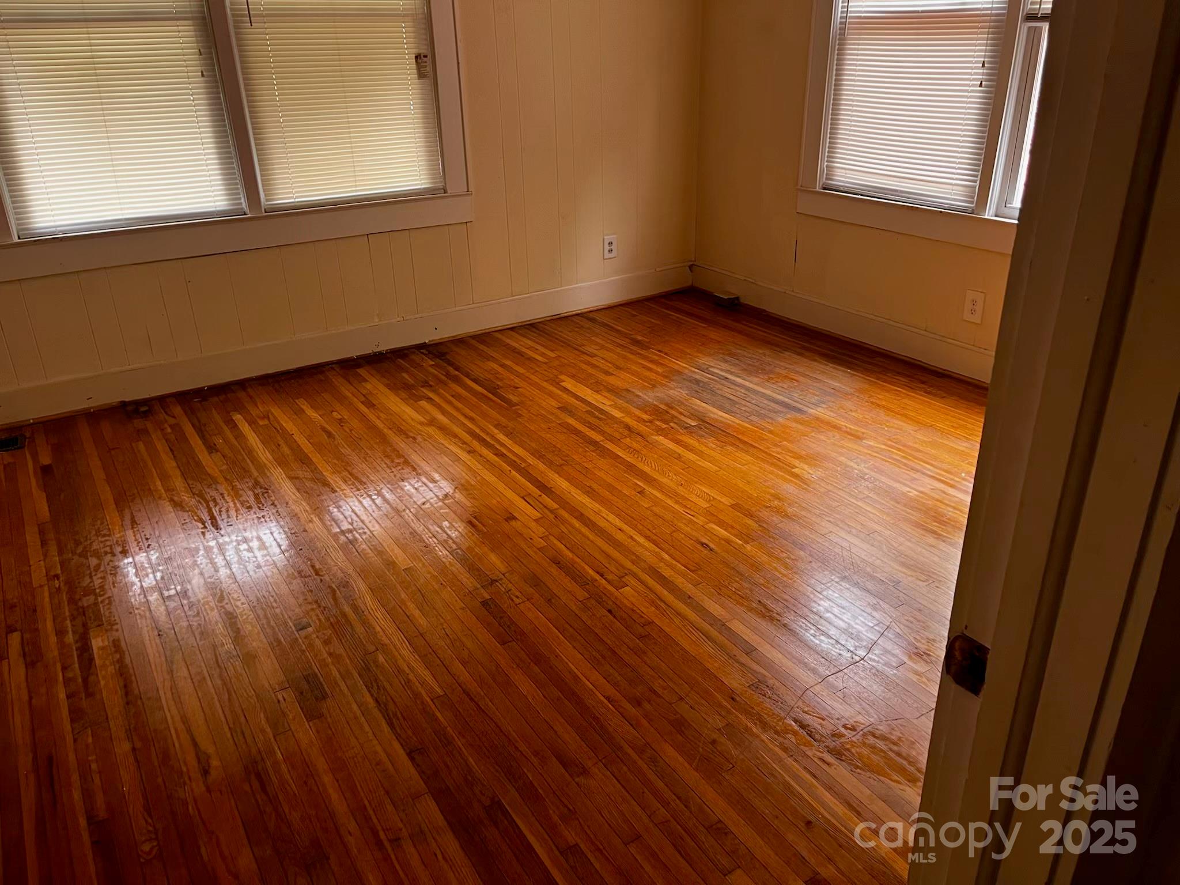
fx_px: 886
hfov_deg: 67.3
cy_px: 442
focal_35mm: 26
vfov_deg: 53.1
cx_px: 590
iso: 125
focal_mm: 5.1
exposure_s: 1/95
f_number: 1.6
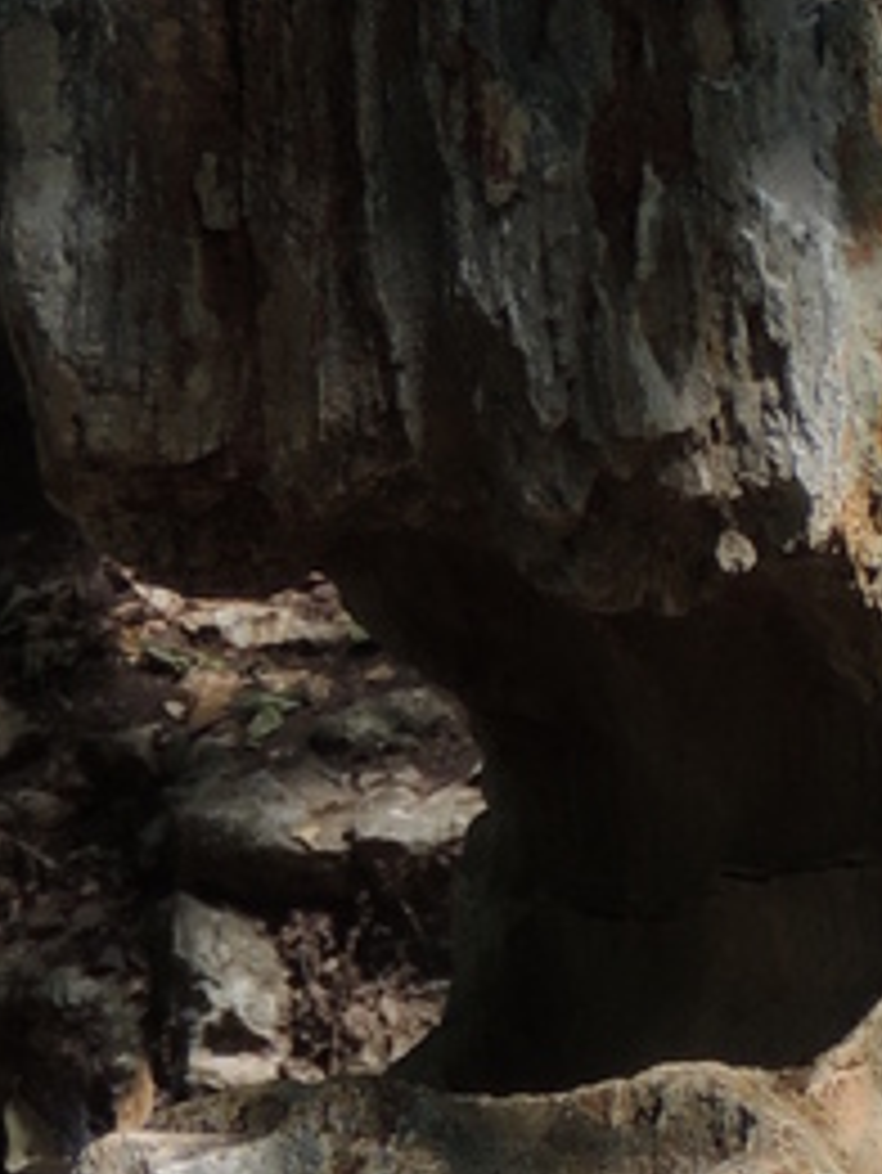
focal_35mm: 588
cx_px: 972
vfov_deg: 3.3
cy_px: 2335
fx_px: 19960
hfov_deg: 2.5
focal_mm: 21.4
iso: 100
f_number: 4.2
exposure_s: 1/250
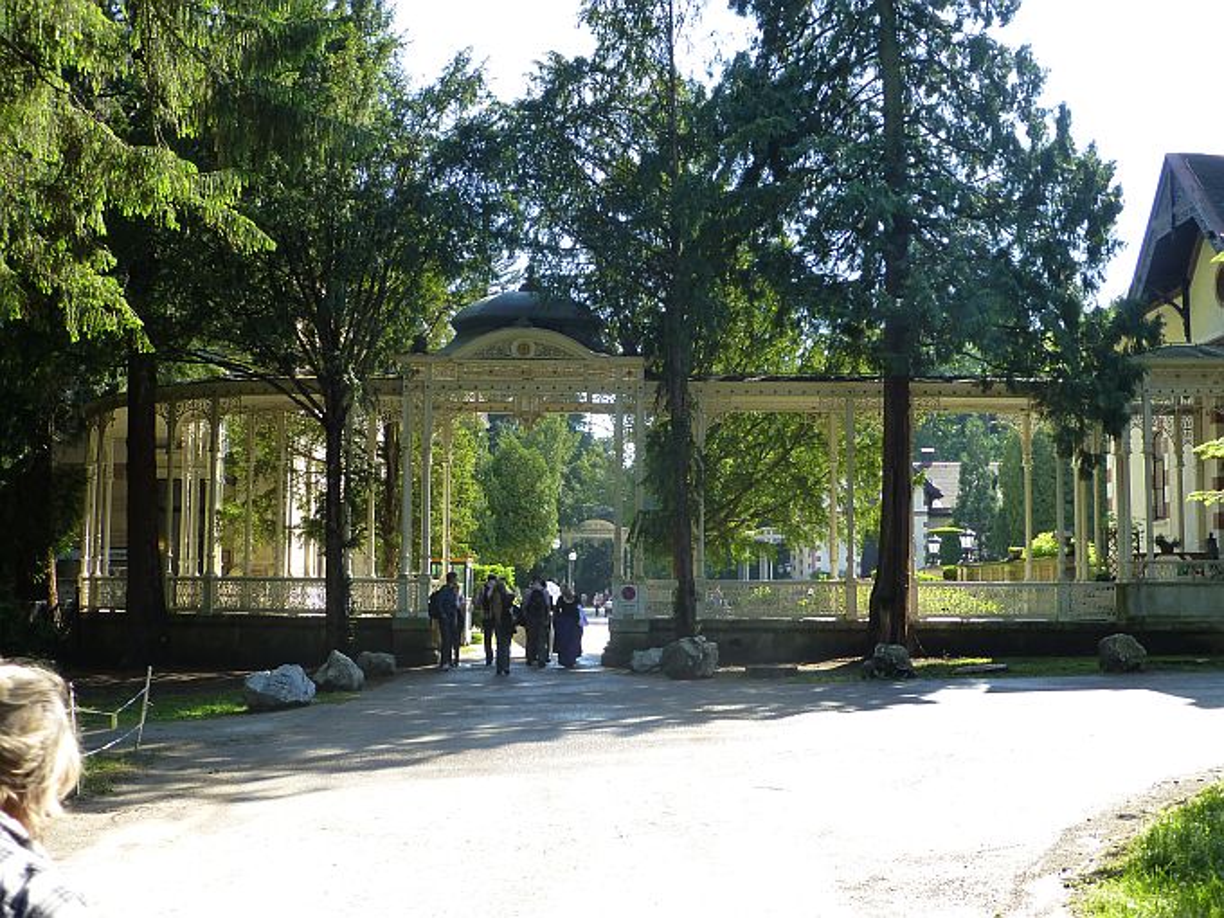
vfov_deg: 36.8
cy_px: 459
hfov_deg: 47.9
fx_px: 1379
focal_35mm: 39
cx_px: 612
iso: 160
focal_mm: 6.9
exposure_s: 1/200
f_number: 3.9
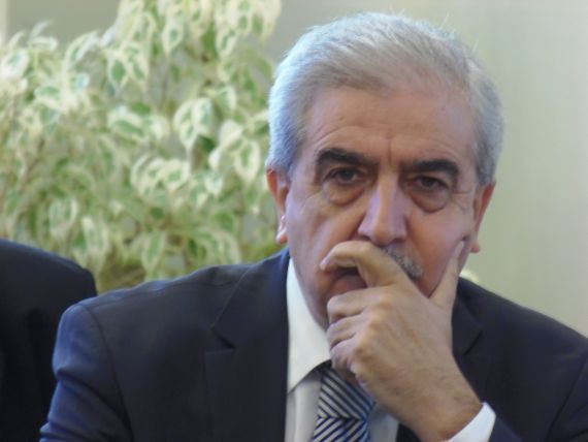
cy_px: 221
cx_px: 294
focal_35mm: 864
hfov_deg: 2.3
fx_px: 14682
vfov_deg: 1.7
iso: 200
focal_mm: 154.8
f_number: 5.7
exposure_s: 1/8
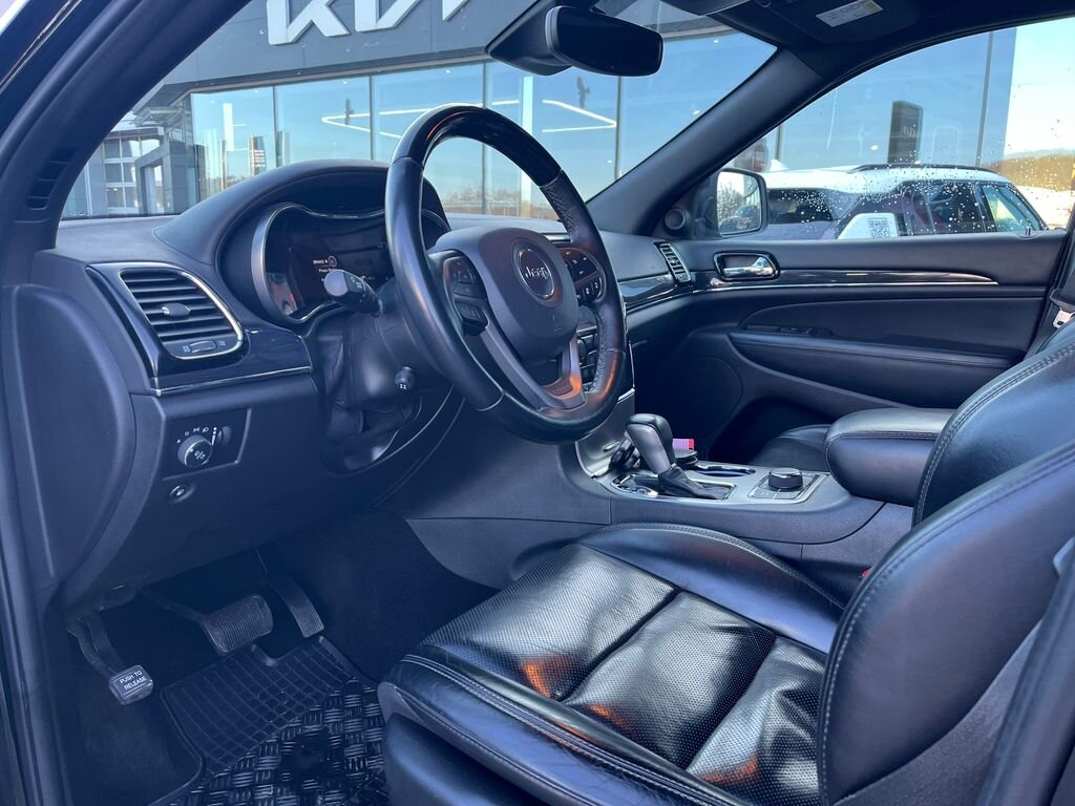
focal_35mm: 26
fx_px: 807
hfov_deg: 67.3
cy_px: 403
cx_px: 538
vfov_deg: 53.1
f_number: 1.6
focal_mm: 5.1
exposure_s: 1/121
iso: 100
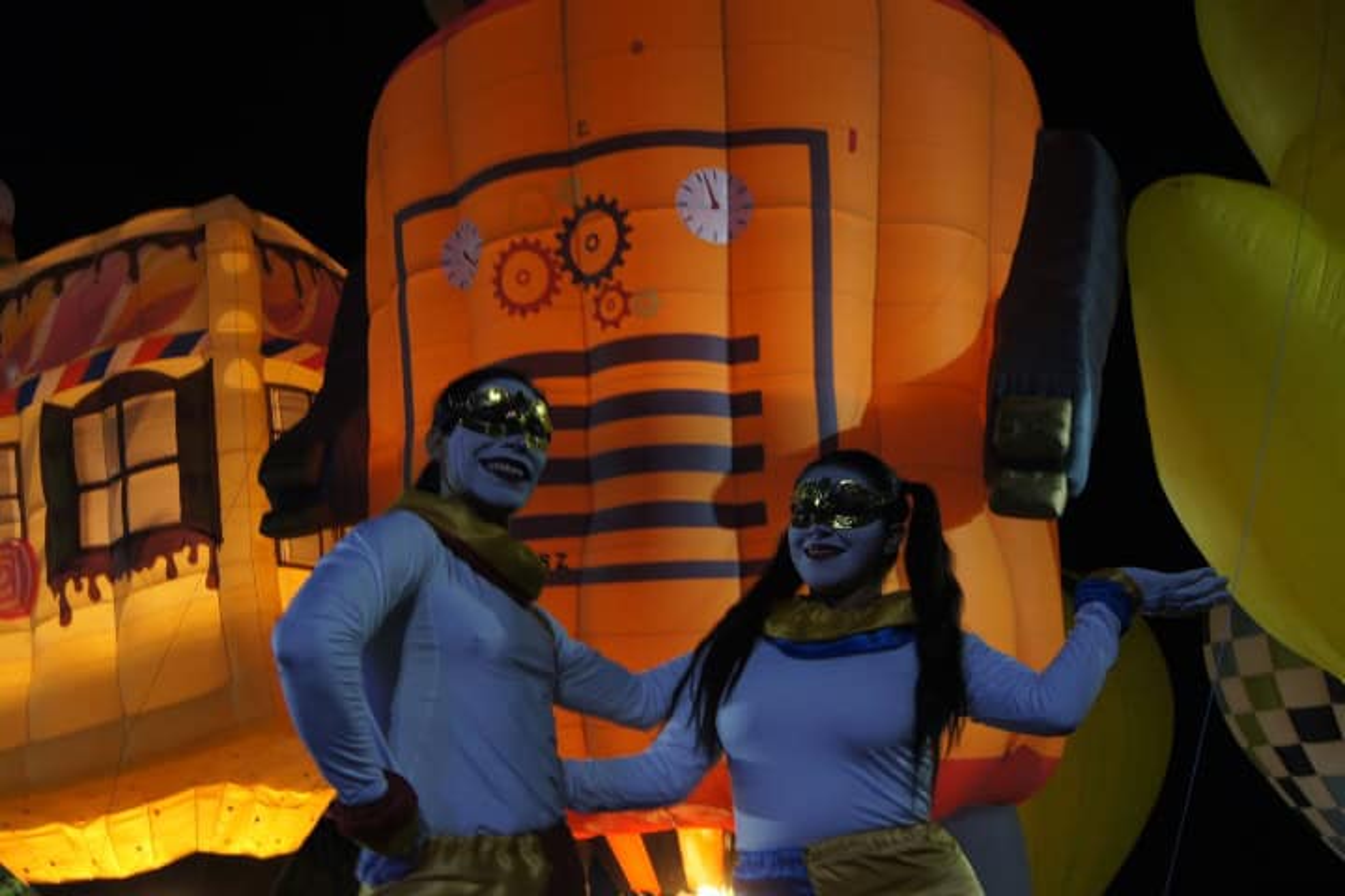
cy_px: 448
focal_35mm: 36
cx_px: 672
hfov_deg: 53.1
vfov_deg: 36.9
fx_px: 1345
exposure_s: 1/13
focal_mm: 24
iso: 800
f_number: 5.6
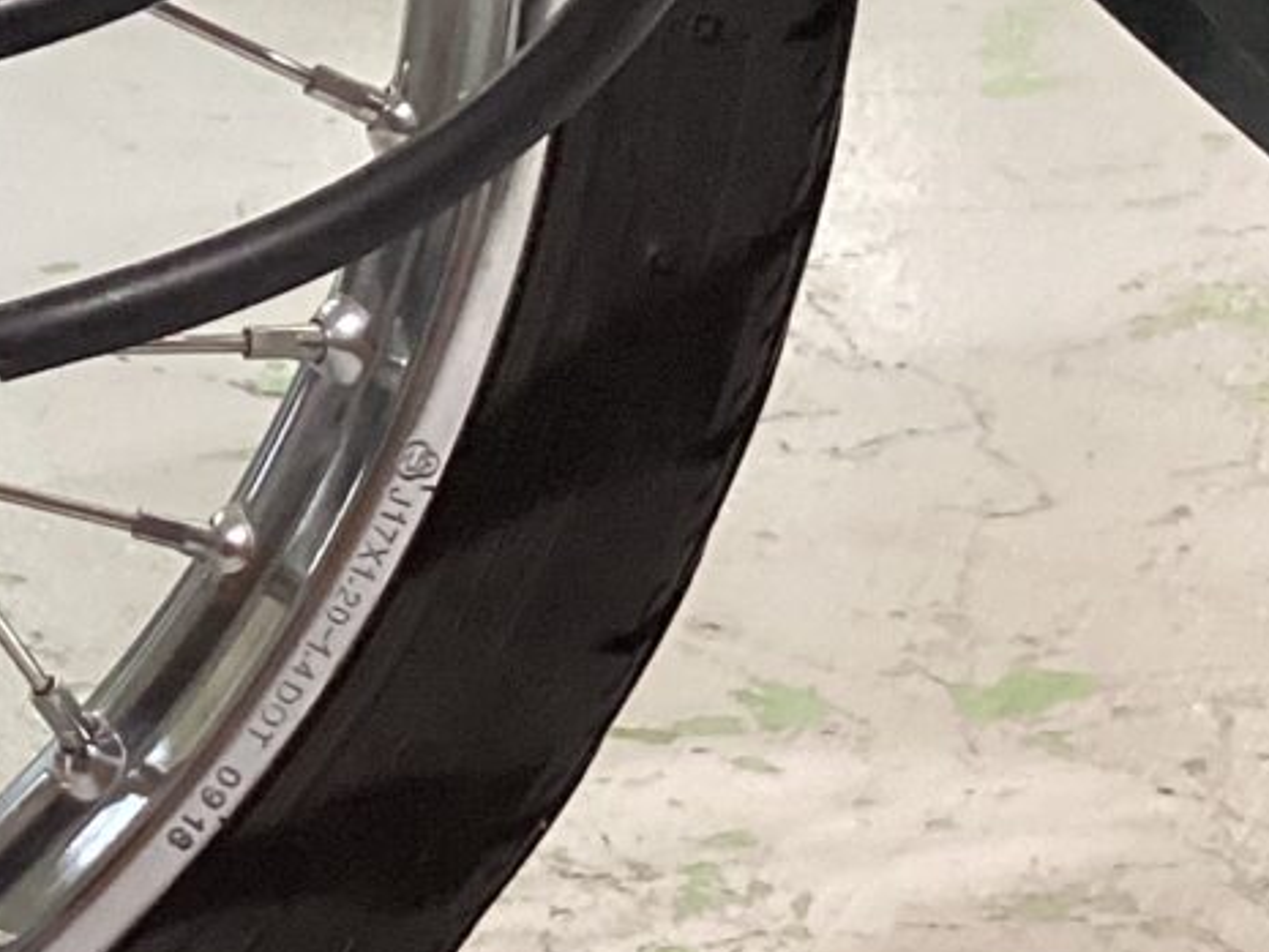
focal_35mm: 128
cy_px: -229
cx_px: -633
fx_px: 4694
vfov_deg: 11.3
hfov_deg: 14.4
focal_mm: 3.3
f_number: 2.4
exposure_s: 1/60
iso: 200
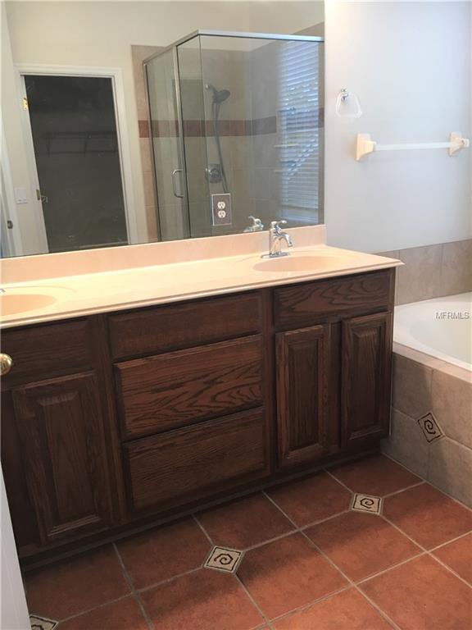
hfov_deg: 48.2
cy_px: 315
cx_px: 236
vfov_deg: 61.7
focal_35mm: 29
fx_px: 527
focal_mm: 4.15
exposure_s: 1/30
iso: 40
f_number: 2.2
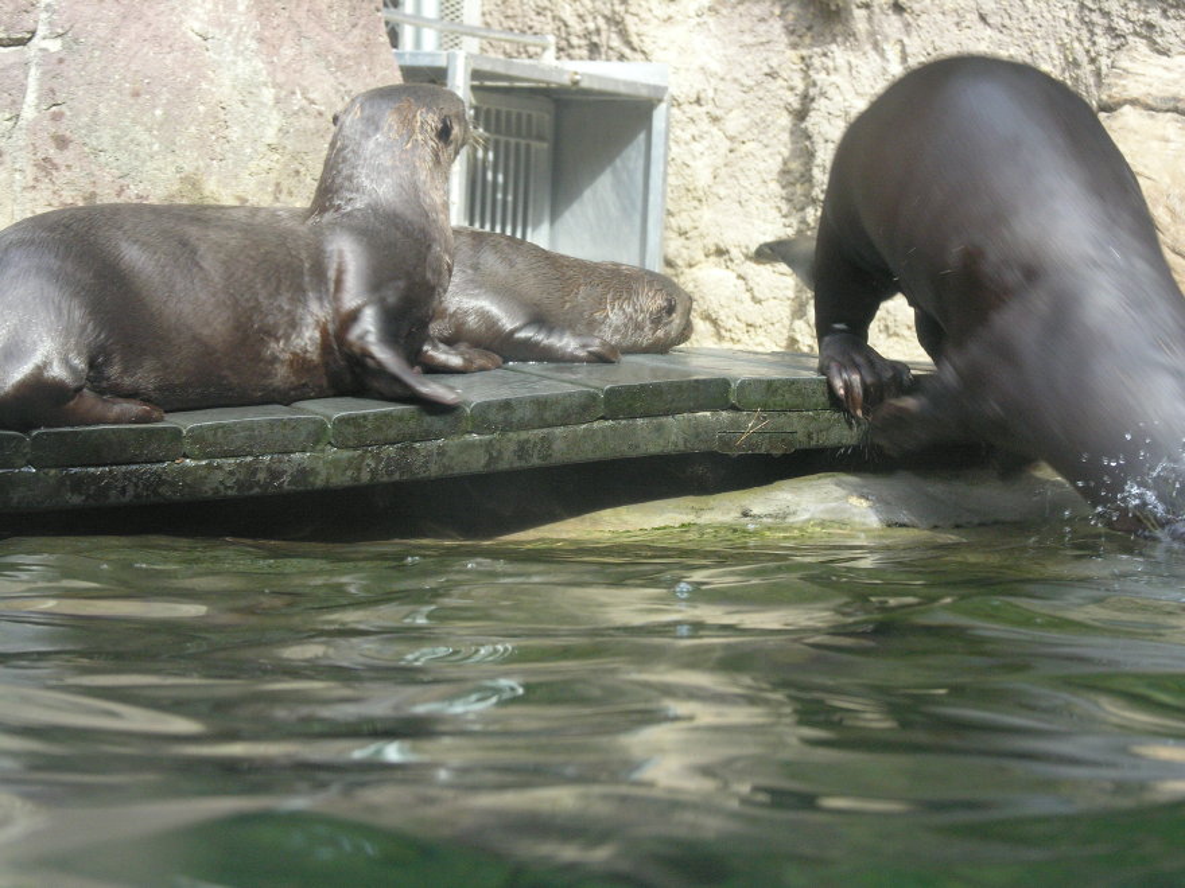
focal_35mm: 104
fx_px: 3560
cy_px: 444
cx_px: 592
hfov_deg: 18.9
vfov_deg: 14.2
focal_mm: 26.5
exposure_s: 1/99.8
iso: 200
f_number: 5.2
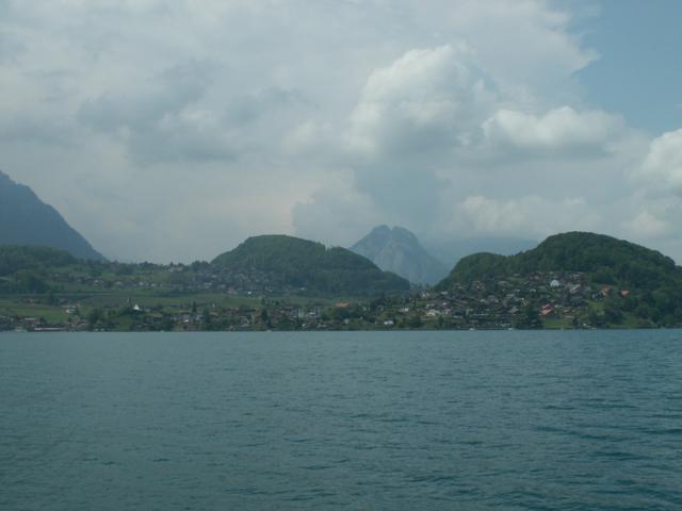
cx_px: 341
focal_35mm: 45
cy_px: 256
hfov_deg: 42.1
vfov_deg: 32.2
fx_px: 887
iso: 50
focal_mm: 7.5
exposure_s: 1/320
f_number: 8
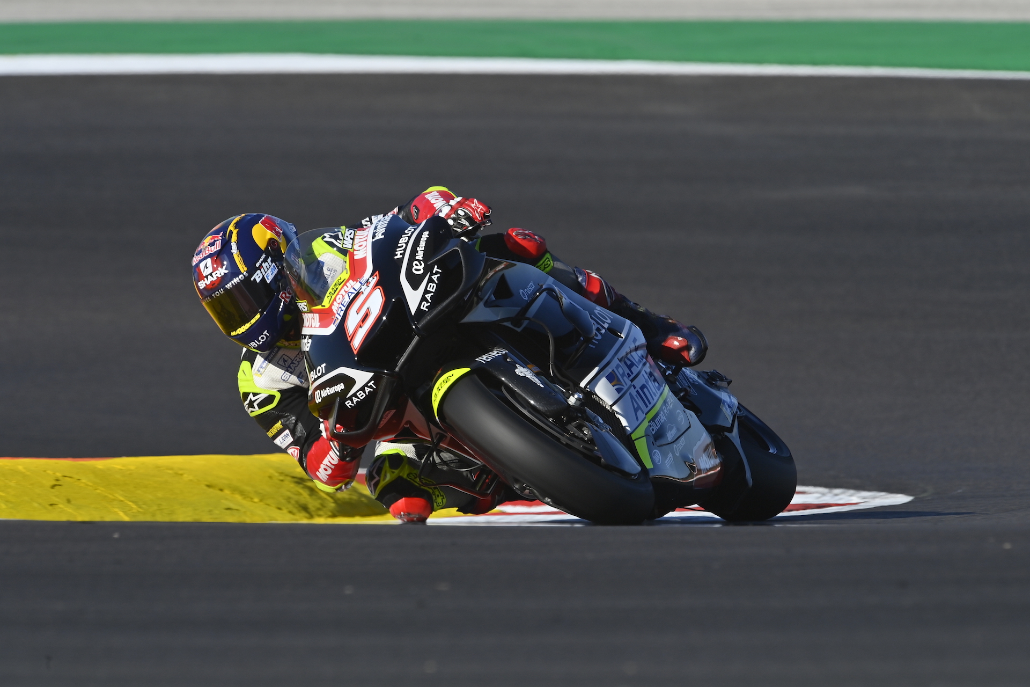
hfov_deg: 2.4
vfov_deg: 1.6
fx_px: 24318
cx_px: 515
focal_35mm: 850
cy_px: 344
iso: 200
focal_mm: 850
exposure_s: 1/500
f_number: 13
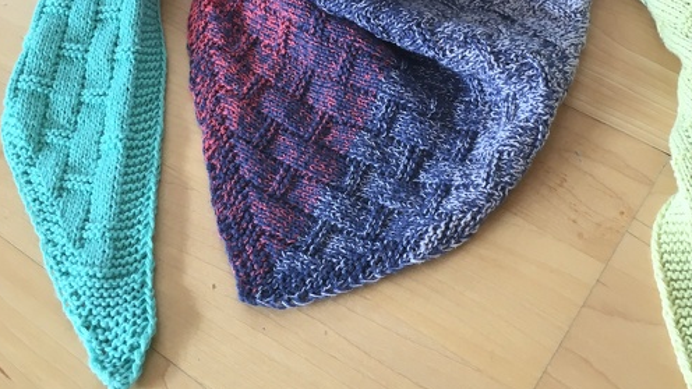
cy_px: 17
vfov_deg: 22.7
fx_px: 936
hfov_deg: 40.5
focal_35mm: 51
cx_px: 398
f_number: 2.2
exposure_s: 1/33
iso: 64
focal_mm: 4.15
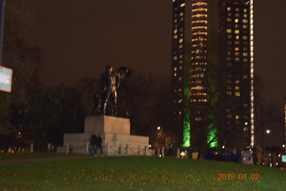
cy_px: 96
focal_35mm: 63
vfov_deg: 21.6
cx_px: 143
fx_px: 500
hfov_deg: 31.9
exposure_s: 1/6
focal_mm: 42
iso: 800
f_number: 5
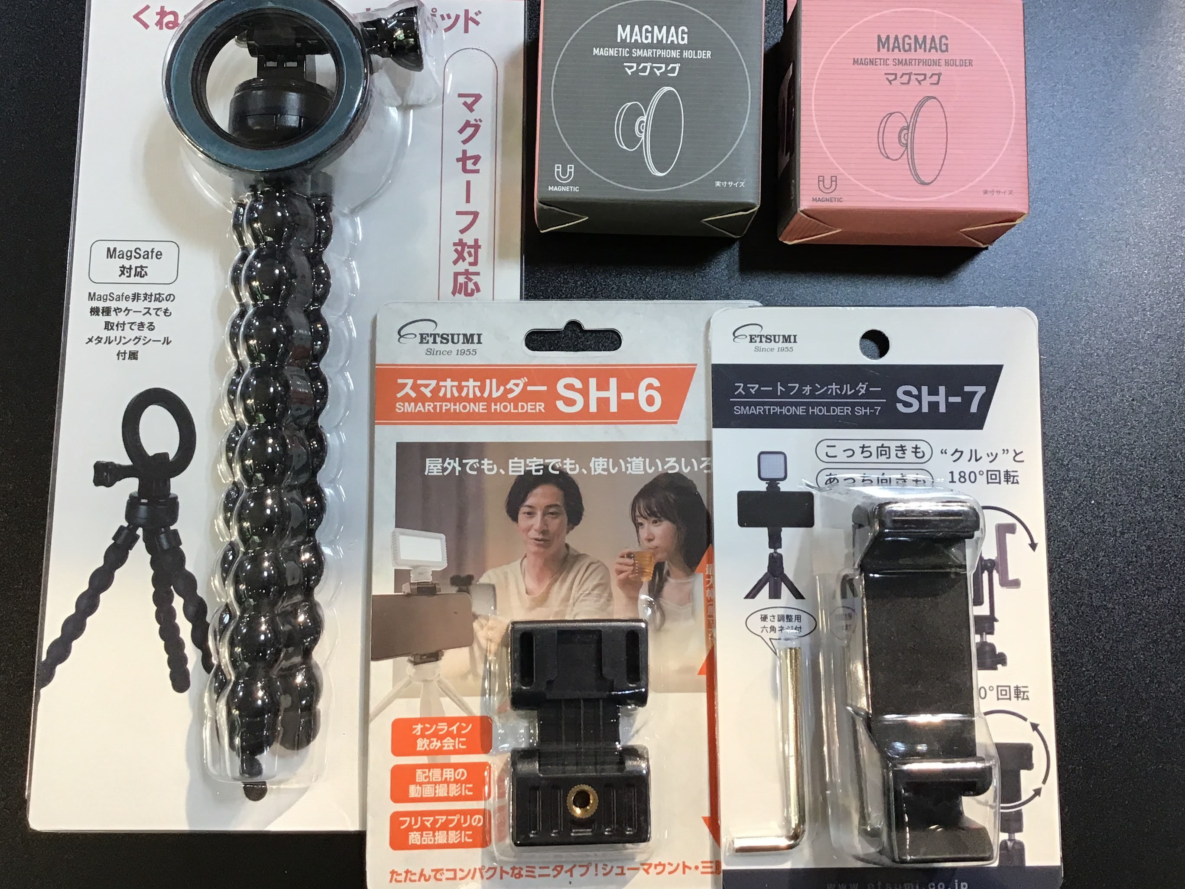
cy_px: 369
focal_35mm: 37
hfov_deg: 50.1
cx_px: 575
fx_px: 1267
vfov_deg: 38.5
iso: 25
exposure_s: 1/30
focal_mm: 3.3
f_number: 2.4
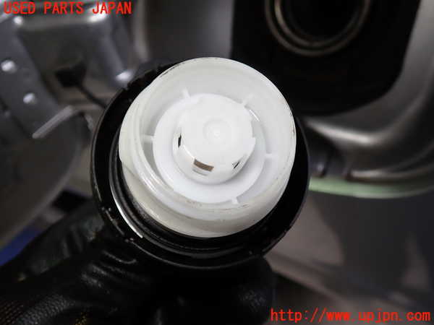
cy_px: 162
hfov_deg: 60.0
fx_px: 376
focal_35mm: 30
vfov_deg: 46.8
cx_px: 217
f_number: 2.3
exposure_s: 1/60
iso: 100
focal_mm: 5.4
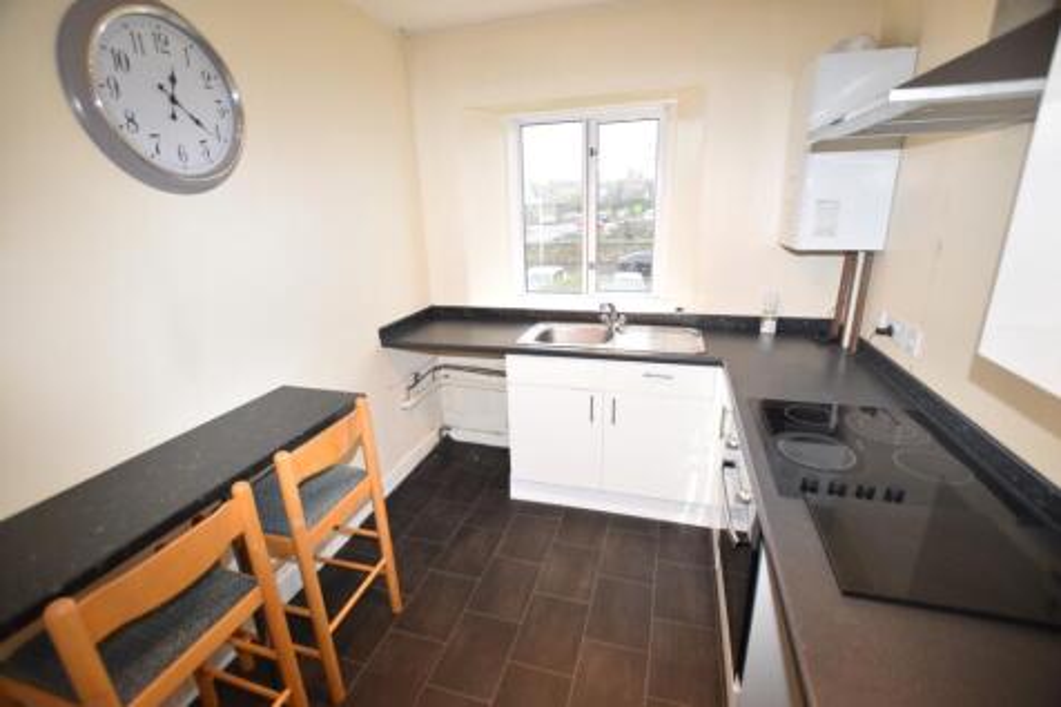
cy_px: 354
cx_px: 530
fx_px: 442
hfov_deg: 100.4
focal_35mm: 15
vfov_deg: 77.3
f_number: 3.5
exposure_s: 1/60
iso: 1000
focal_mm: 10
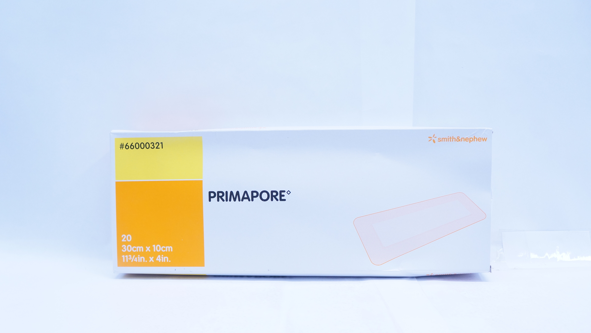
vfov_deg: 36.6
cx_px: 297
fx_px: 501
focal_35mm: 32
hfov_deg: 61.0
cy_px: 193
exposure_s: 1/200
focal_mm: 20
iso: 800
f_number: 4.5
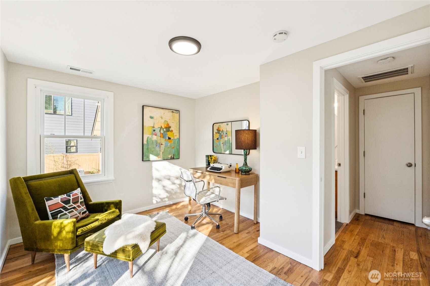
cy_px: 143
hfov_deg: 97.6
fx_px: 188
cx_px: 215
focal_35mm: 16
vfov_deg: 74.6
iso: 400
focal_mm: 10.5
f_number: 9
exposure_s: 1/30
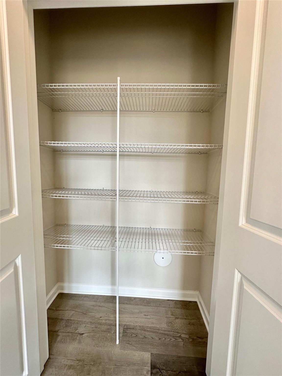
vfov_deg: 102.1
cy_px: 188
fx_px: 152
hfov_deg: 85.7
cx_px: 141
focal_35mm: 14
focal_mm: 2.22
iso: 80
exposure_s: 1/99
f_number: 2.2
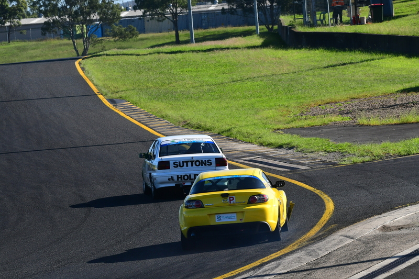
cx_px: 210
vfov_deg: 4.4
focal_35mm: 315
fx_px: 3665
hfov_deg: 6.5
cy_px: 140
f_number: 11
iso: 500
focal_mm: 210
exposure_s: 1/640
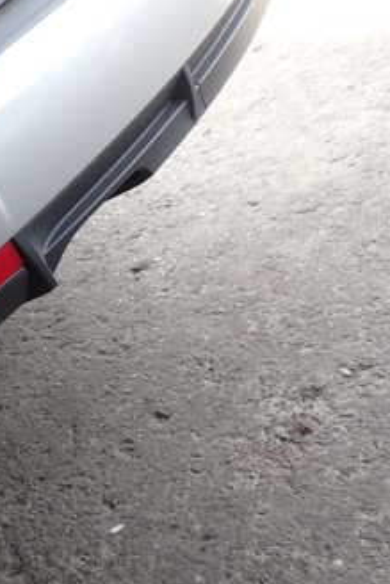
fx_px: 925
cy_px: 244
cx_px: -87
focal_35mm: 57
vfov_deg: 35.0
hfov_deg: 21.9
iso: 100
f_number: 2.3
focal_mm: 5.4
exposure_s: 1/60
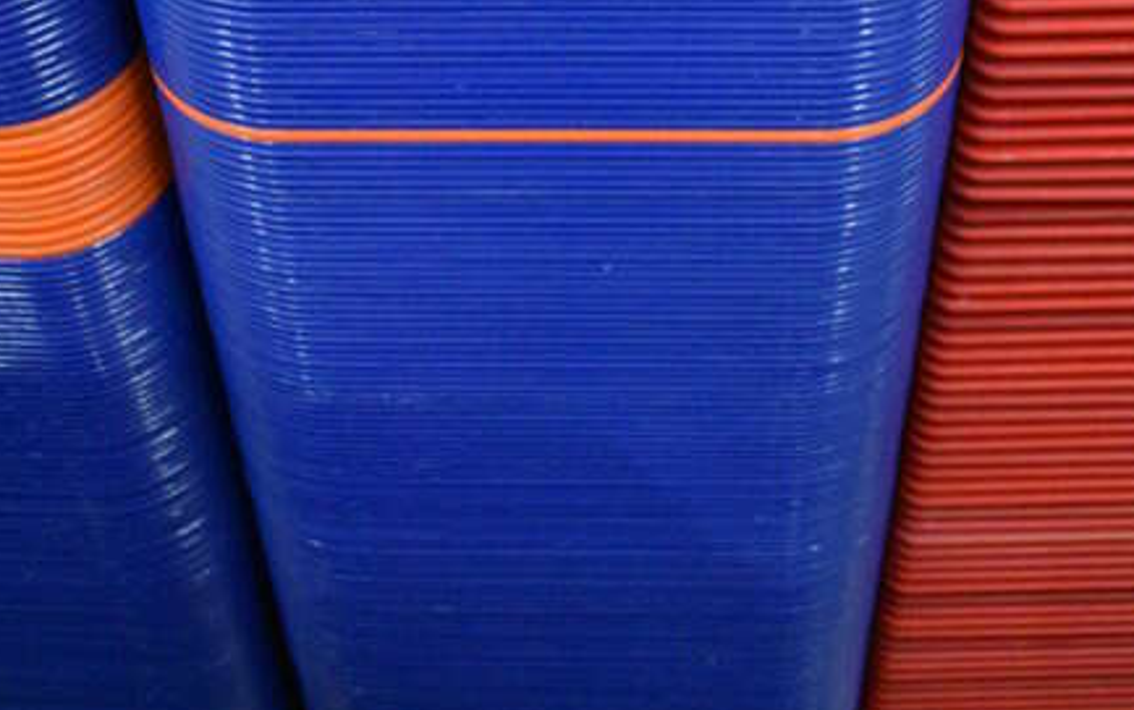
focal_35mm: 58
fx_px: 1793
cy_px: -234
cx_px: 547
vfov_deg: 20.3
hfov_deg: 35.1
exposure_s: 1/125
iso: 4000
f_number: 3.5
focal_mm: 18
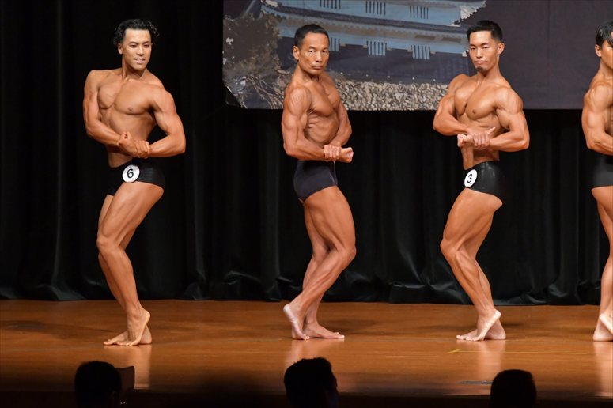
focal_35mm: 270
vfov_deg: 5.1
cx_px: 306
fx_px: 4595
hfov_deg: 7.6
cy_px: 204
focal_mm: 180
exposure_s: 1/400
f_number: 5.6
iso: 6400
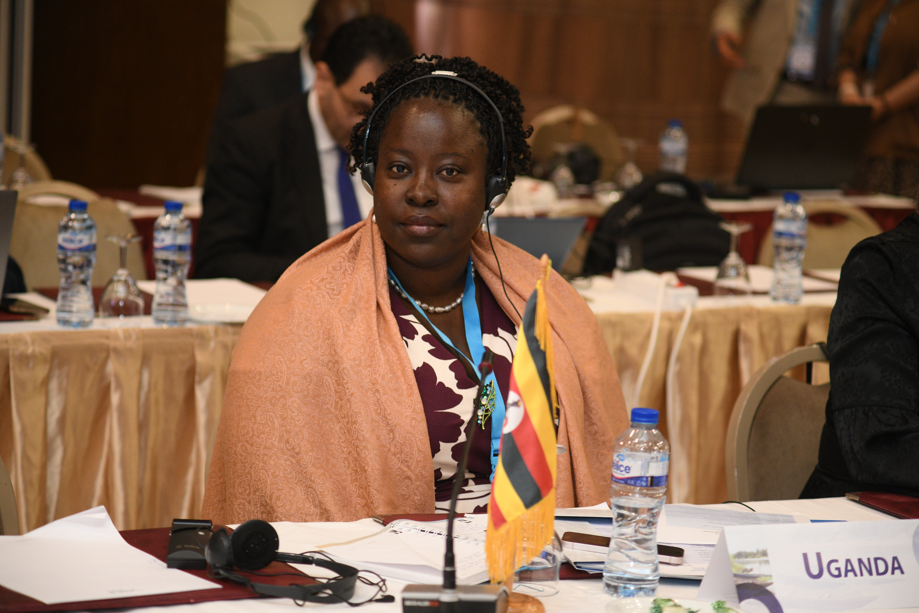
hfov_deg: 20.0
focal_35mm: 102
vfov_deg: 13.4
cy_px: 306
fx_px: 2604
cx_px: 460
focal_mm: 102
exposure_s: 1/160
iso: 2000
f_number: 4
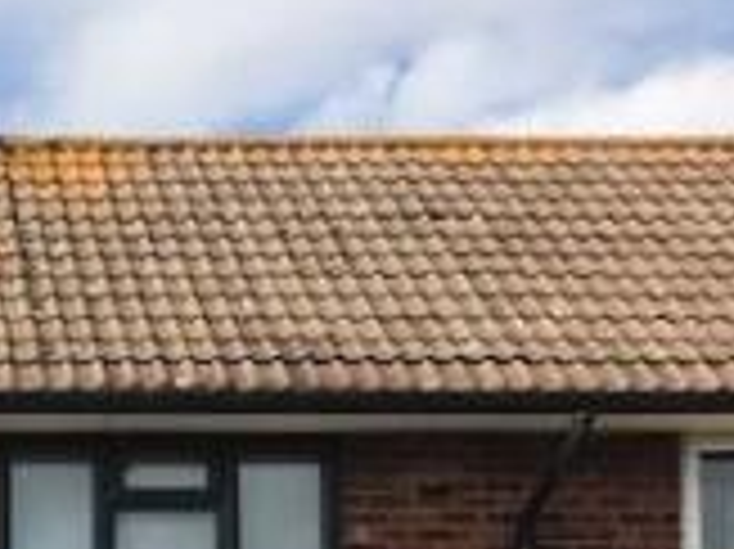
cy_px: 884
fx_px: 2119
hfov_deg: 18.2
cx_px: -241
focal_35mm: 100
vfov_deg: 13.7
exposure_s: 1/2660
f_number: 1.8
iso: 20
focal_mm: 3.99
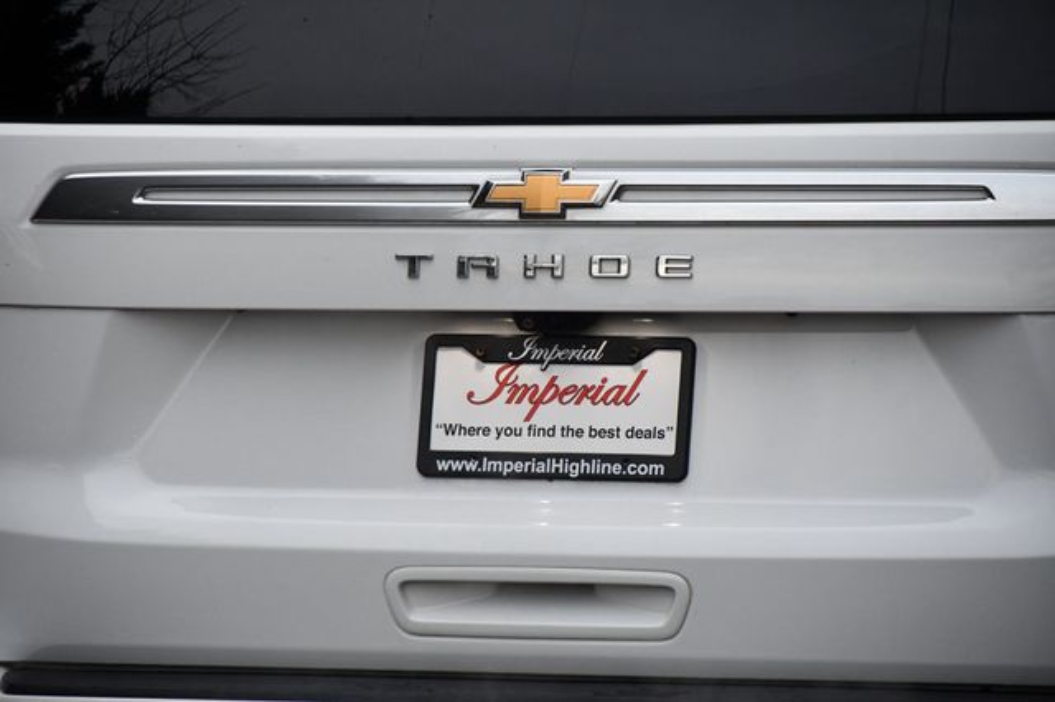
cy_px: 351
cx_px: 528
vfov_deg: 5.9
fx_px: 6795
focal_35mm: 232
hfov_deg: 8.9
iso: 1100
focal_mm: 155
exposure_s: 1/250
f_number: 5
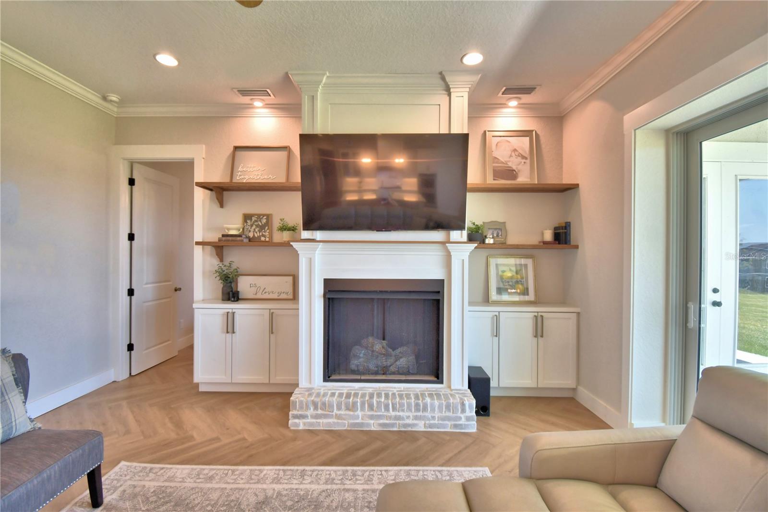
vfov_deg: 77.3
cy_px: 256
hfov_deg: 100.4
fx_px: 320
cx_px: 384
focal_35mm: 15
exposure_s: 1/80
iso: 400
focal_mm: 10
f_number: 4.5
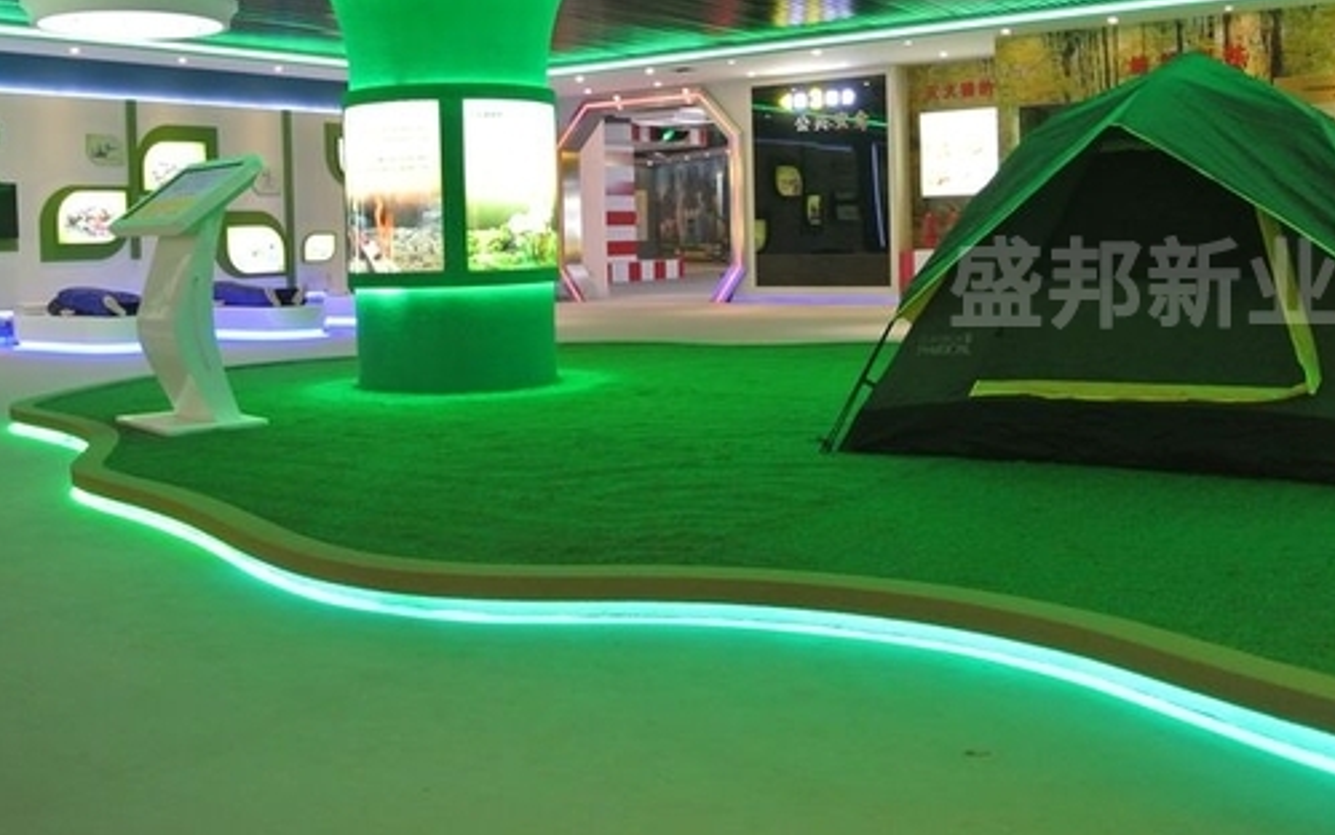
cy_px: 280
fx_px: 1383
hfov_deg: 51.5
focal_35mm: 38
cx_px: 674
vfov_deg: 33.3
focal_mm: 11
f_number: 3.5
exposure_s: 1/30
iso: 640
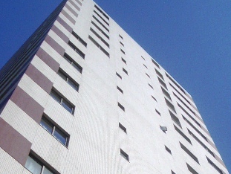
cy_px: 151
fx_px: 494
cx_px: 129
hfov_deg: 26.3
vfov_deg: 19.6
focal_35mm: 74
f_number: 8
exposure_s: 1/400
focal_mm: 4.8
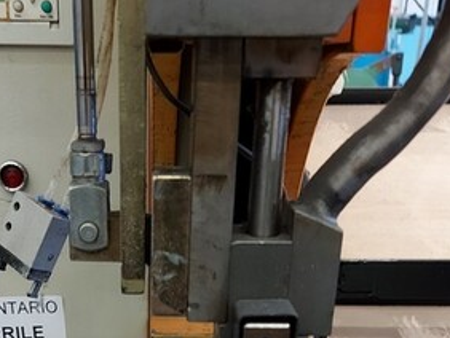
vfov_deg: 26.7
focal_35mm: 51
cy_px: 356
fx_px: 664
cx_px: 156
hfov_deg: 37.1
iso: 200
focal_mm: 5.23
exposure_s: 1/30
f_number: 1.8
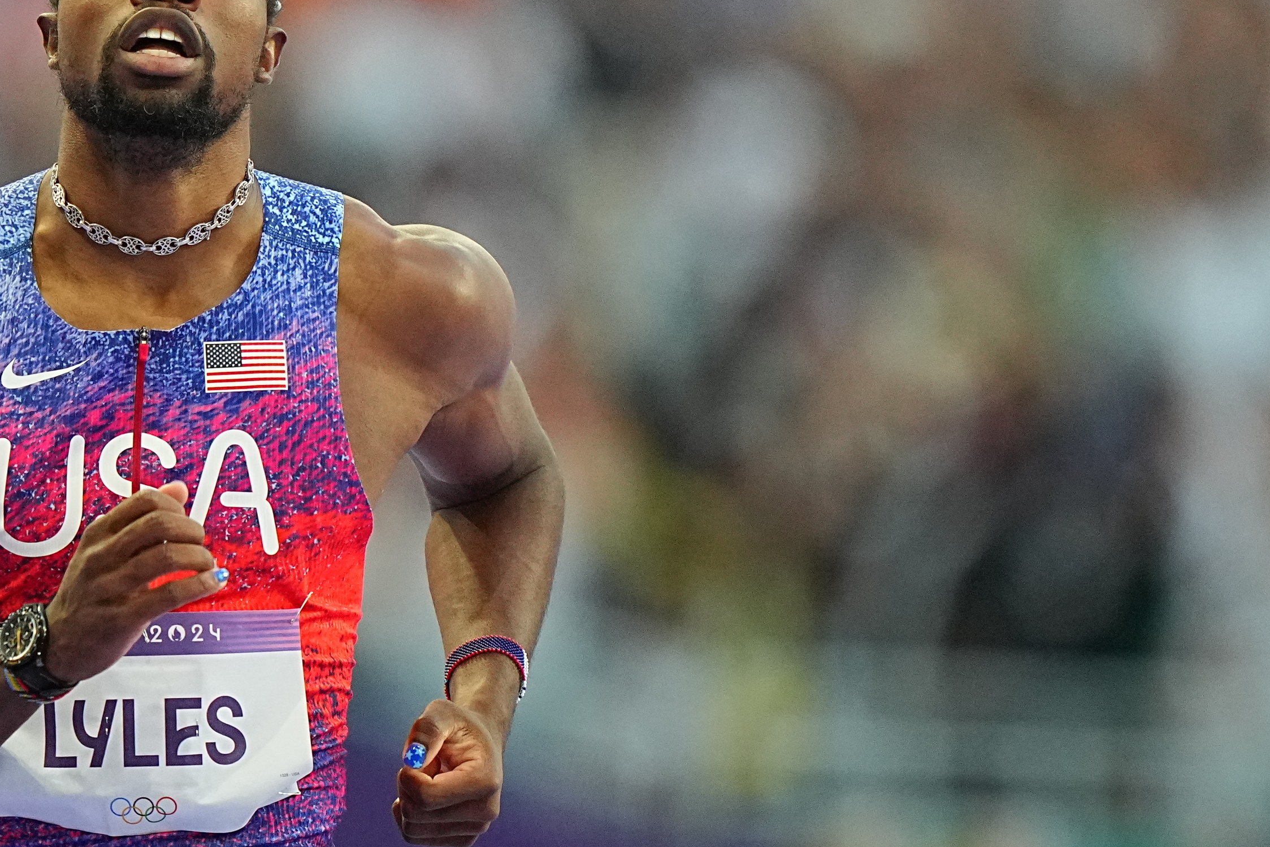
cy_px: 361
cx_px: 226
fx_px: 37674
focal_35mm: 1068
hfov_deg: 1.9
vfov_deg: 1.3
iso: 3200
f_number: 2.8
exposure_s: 1/2500
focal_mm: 400
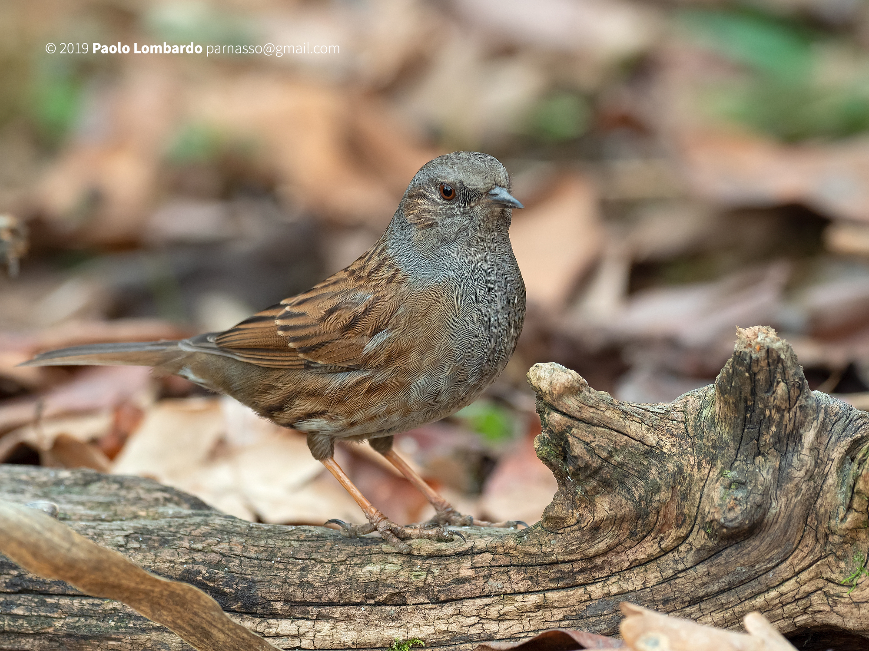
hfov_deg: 3.3
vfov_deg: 2.5
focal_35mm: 601
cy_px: 326
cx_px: 434
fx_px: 15084
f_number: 4.5
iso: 640
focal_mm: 300
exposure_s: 1/250
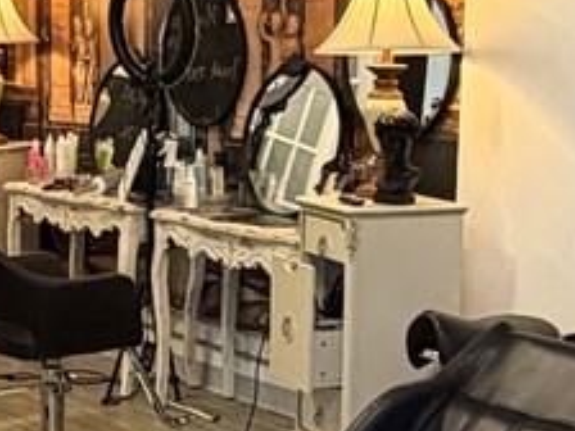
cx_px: 172
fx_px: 1661
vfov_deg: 14.7
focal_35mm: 100
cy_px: 310
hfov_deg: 19.5
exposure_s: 1/60
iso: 320
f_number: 2.2
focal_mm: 2.22
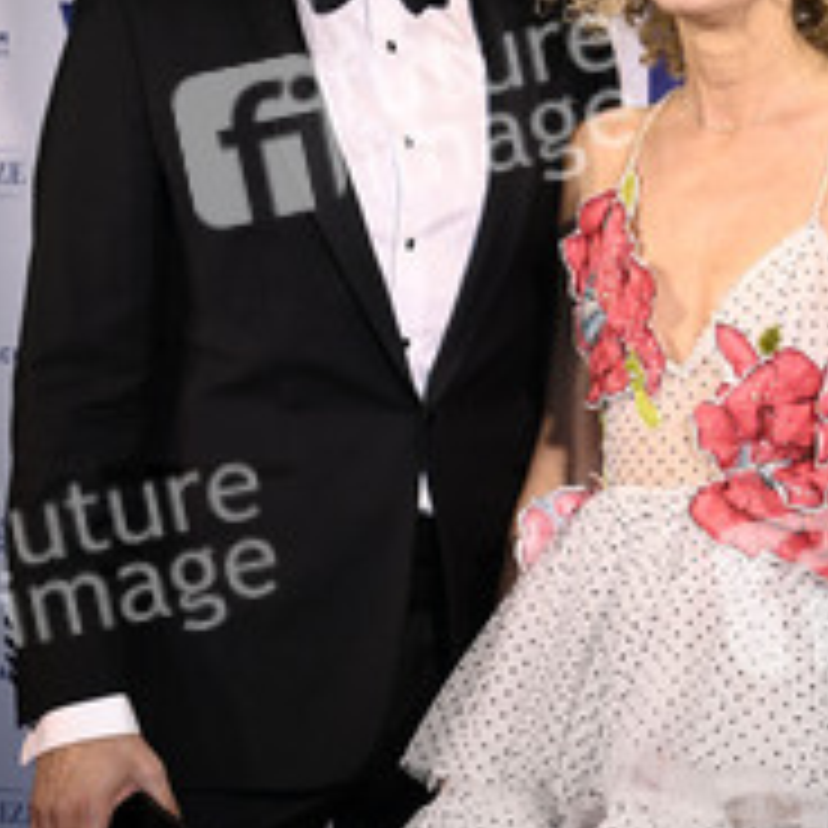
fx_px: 3491
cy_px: 346
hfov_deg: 13.5
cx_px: 536
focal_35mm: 129
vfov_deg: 13.5
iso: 1000
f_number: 5.6
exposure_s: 1/250
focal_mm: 70
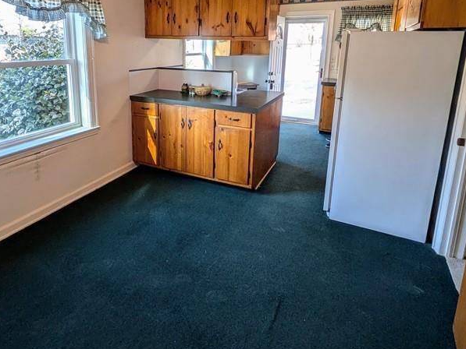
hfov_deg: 71.1
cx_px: 194
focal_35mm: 24
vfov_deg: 55.3
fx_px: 323
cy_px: 109
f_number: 2.2
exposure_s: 1/120
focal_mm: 1.83
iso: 107
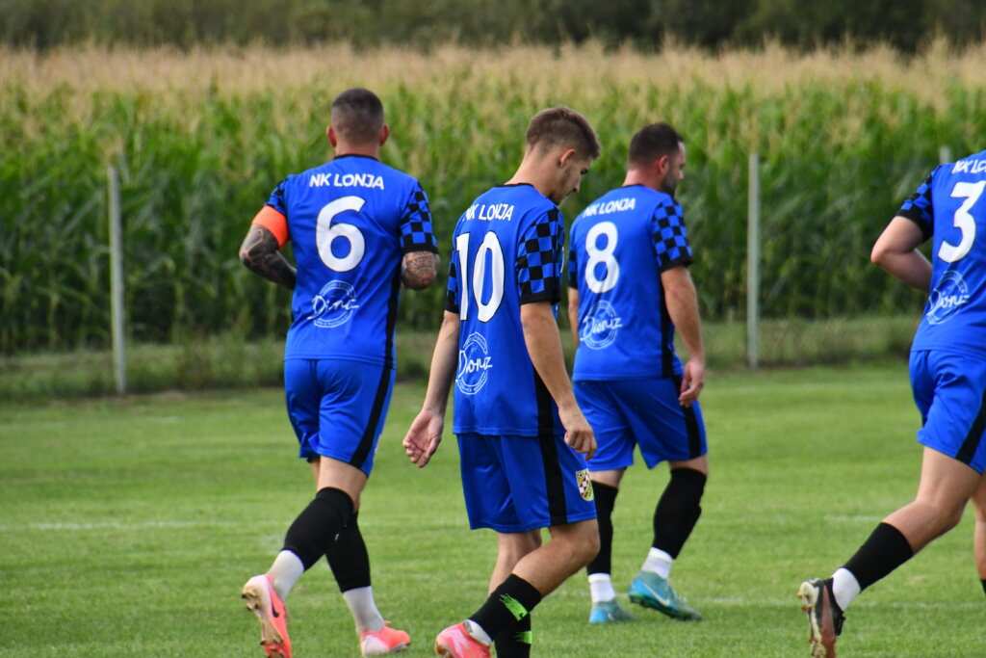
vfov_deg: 2.3
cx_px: 493
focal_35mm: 600
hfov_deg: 3.4
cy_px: 329
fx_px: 16435
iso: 3200
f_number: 10
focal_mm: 400
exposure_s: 1/1600
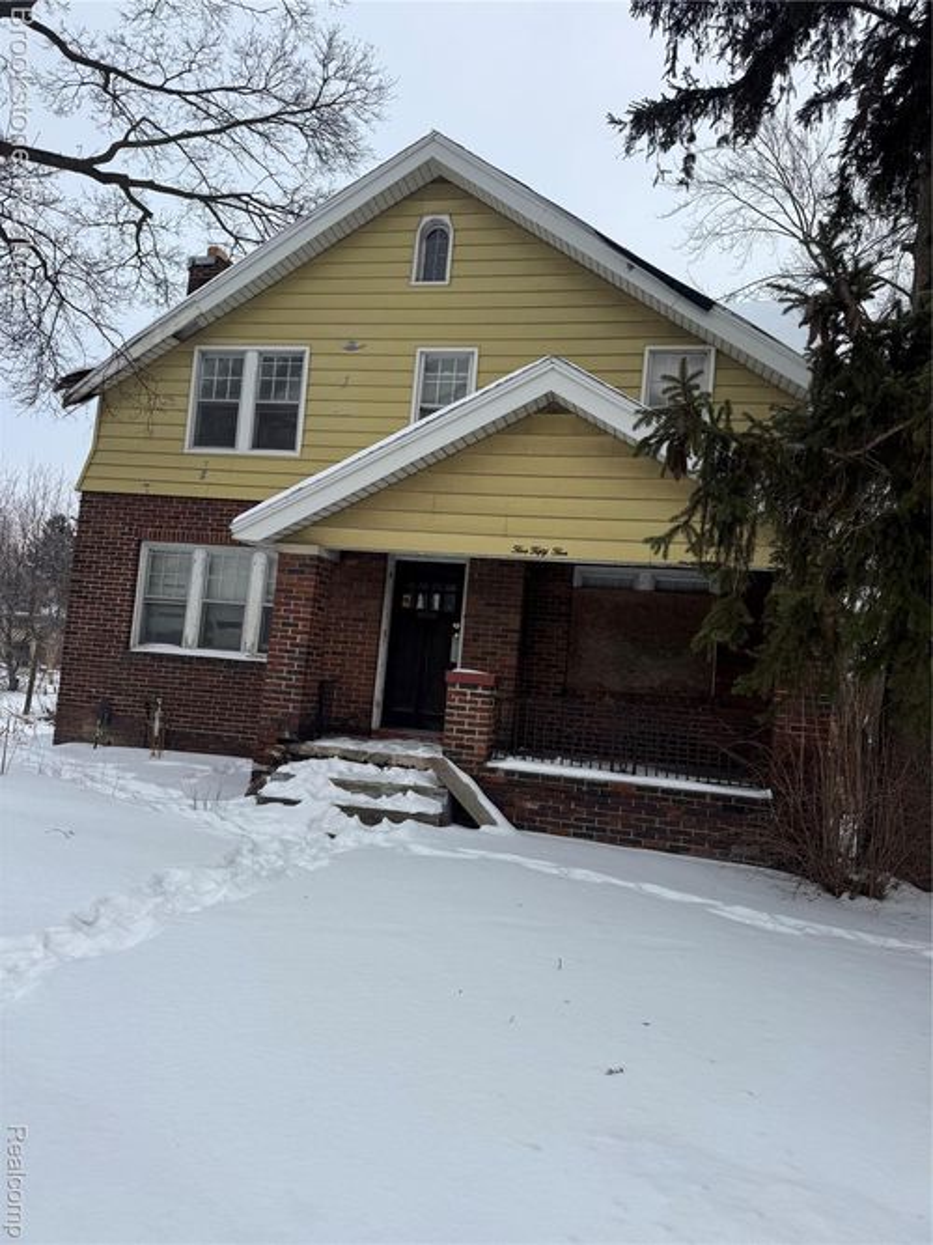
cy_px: 622
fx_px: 863
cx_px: 466
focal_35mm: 24
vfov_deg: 71.6
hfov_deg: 56.8
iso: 64
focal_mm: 6.76
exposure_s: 1/274
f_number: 1.78
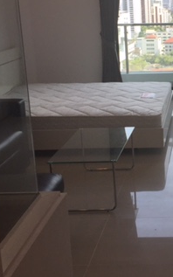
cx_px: 202
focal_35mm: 62
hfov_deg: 19.8
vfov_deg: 32.8
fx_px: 468
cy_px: 103
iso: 32
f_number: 2.2
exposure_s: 1/338
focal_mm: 4.15
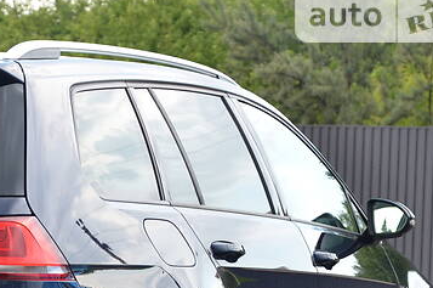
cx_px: 2
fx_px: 2018
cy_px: 298
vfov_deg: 8.1
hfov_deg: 12.1
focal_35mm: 168
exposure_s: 1/60
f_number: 5
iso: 560
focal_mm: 50
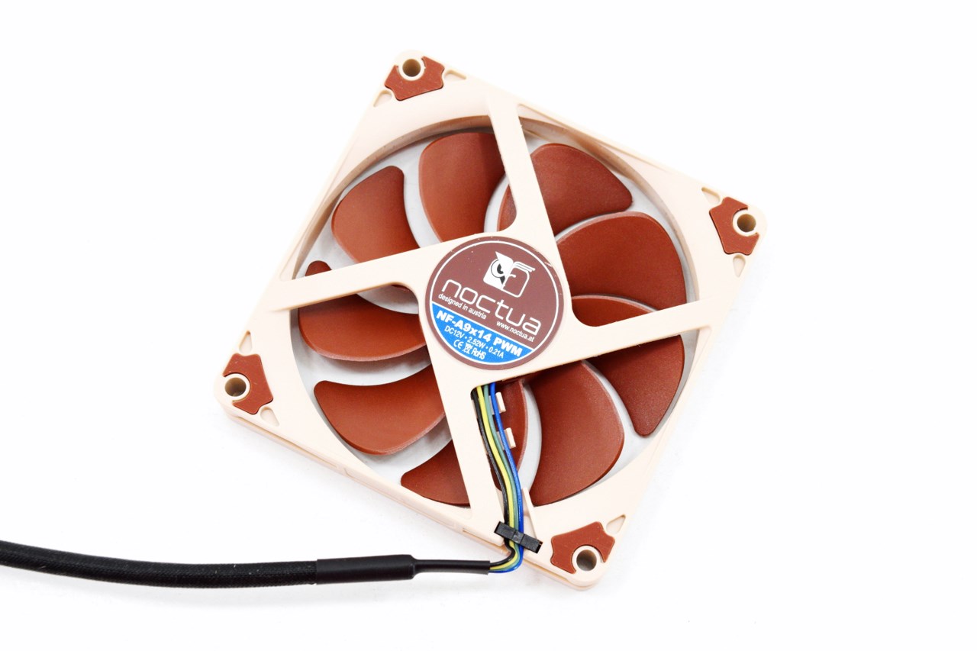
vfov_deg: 23.8
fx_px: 1547
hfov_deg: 35.1
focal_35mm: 57
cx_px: 488
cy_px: 326
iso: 400
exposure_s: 1/250
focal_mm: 38
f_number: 8
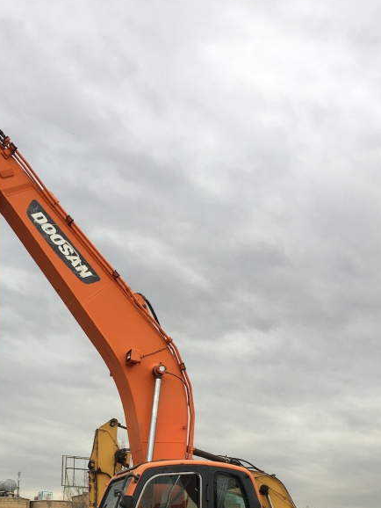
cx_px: 122
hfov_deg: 28.9
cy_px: 432
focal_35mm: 50
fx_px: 733
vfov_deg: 36.4
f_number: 2.2
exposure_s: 1/938
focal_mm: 4.15
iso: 25
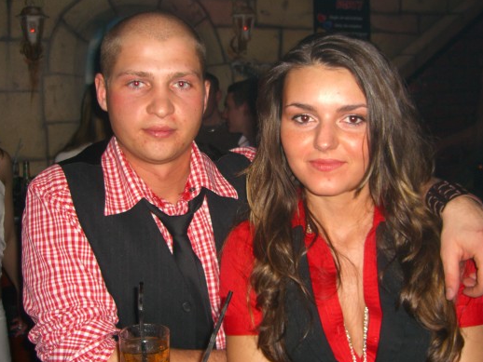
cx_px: 255
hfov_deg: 42.9
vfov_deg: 32.9
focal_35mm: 44
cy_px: 174
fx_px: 614
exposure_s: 1/60
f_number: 2.8
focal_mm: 7.9
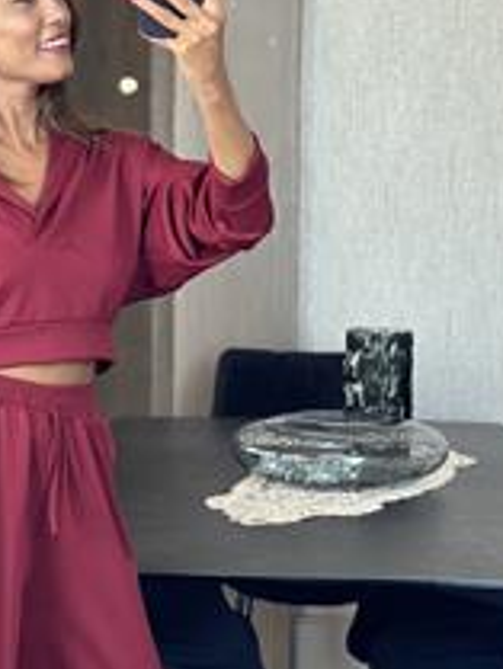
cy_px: 531
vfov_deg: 16.8
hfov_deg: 12.7
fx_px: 2245
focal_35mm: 116
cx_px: 29
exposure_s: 1/60
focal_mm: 6.86
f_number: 1.78
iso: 125
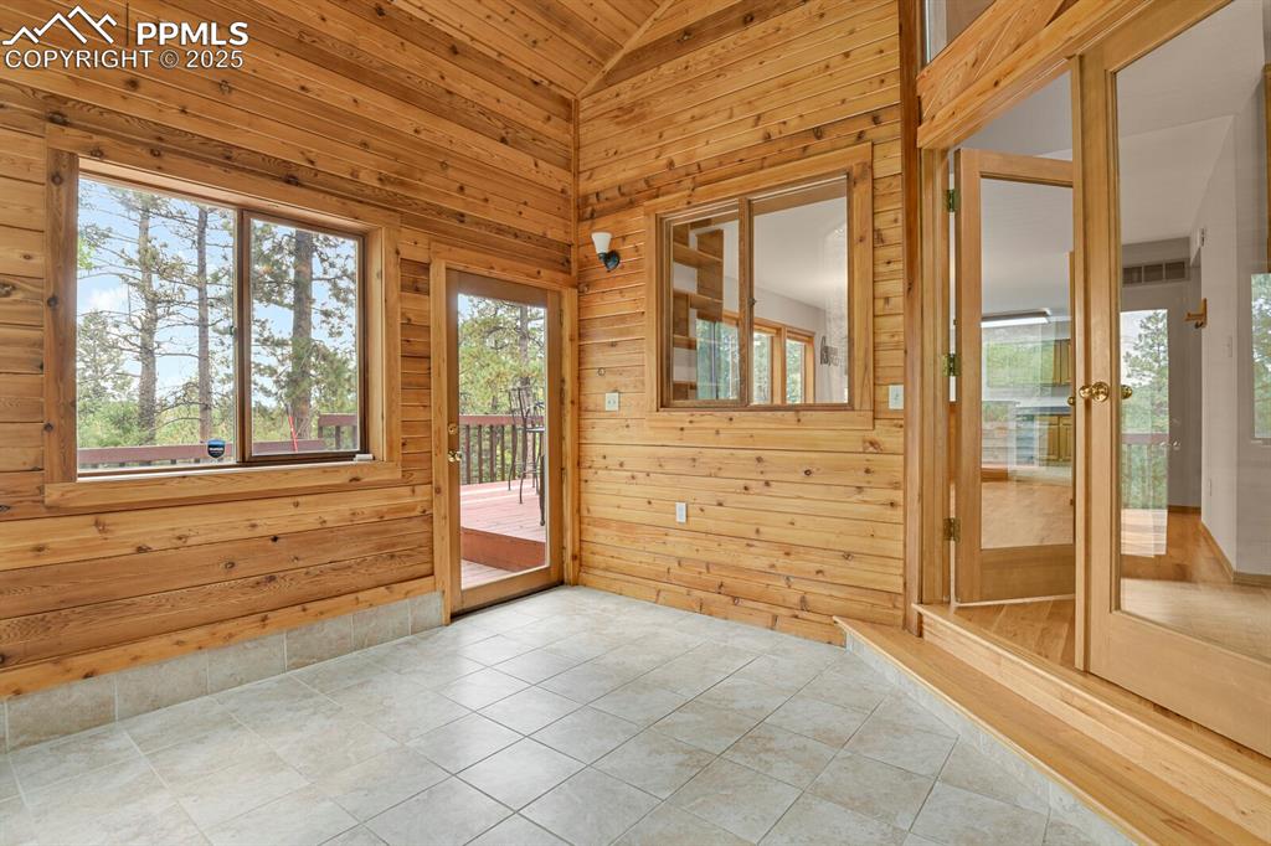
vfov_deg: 70.4
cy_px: 423
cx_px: 636
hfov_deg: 93.3
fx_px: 600
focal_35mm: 17
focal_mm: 17
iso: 5000
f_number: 8
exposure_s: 1/20
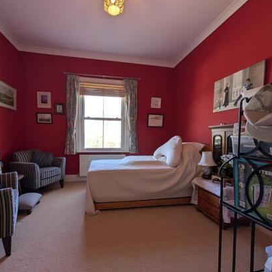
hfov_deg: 90.9
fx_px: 133
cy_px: 143
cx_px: 125
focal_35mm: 15
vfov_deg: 91.1
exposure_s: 1/103
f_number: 1.7
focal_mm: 2.02
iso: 70
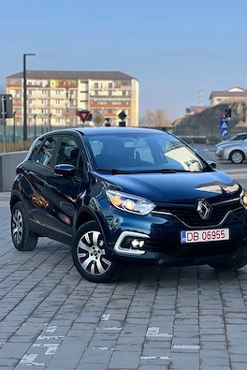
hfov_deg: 16.9
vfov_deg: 25.0
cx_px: 131
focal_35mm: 81
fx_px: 832
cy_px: 185
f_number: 2.8
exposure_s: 1/267
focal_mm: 9
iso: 25
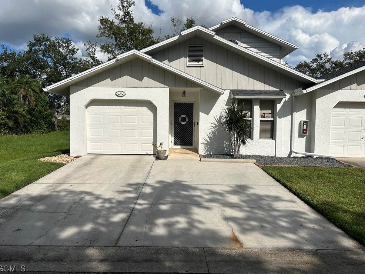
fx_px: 285
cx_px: 180
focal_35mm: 27
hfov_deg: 65.3
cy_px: 135
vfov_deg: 51.4
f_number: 1.5
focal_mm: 5.7
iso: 50
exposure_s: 1/11364
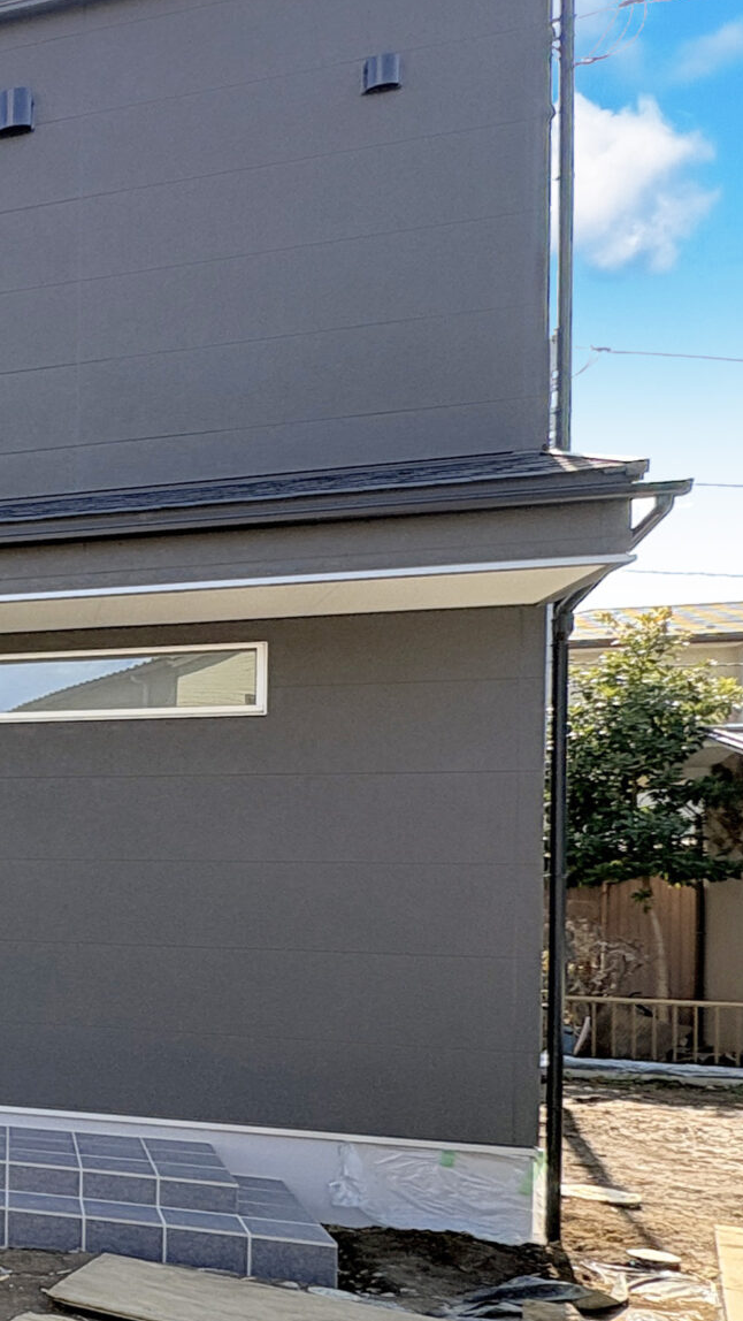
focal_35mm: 34
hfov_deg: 19.6
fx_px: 1190
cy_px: 703
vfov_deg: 58.0
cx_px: -727
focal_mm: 2.22
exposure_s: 1/522
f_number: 2.2
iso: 64
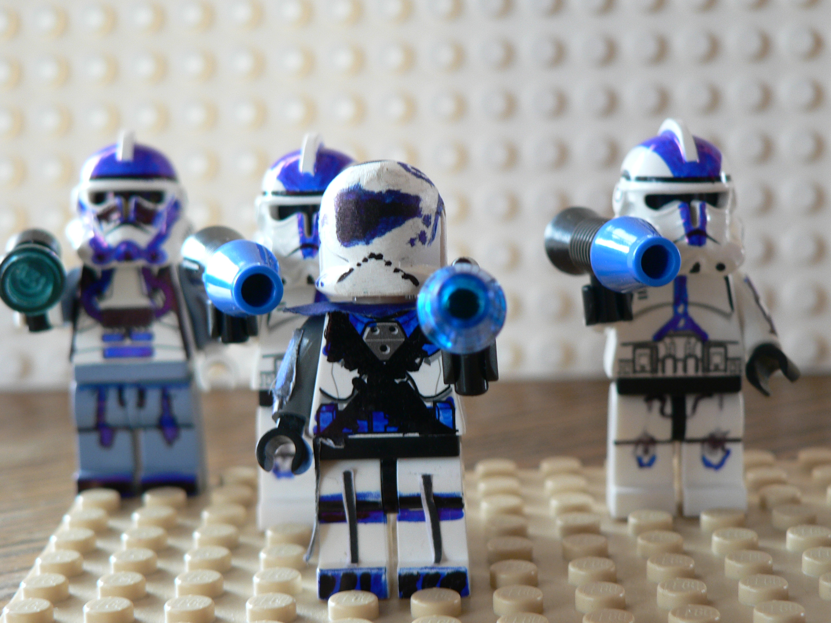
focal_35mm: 71
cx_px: 416
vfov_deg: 20.7
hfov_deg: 27.4
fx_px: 1704
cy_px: 312
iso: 100
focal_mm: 11.8
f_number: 3.2
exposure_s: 1/25
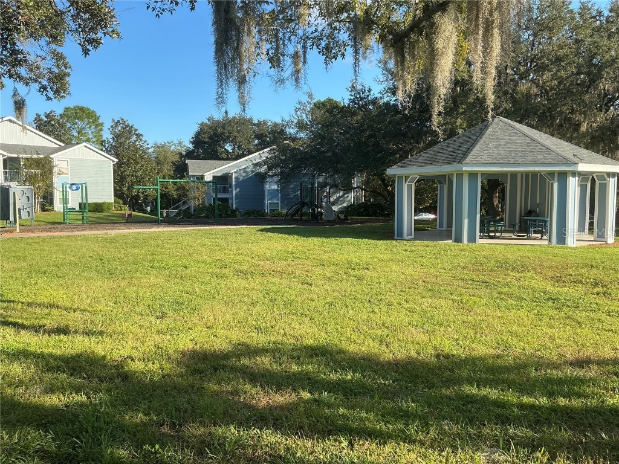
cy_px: 232
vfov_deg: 49.7
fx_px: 501
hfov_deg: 63.4
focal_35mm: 28
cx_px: 310
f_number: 1.8
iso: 25
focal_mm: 3
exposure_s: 1/869
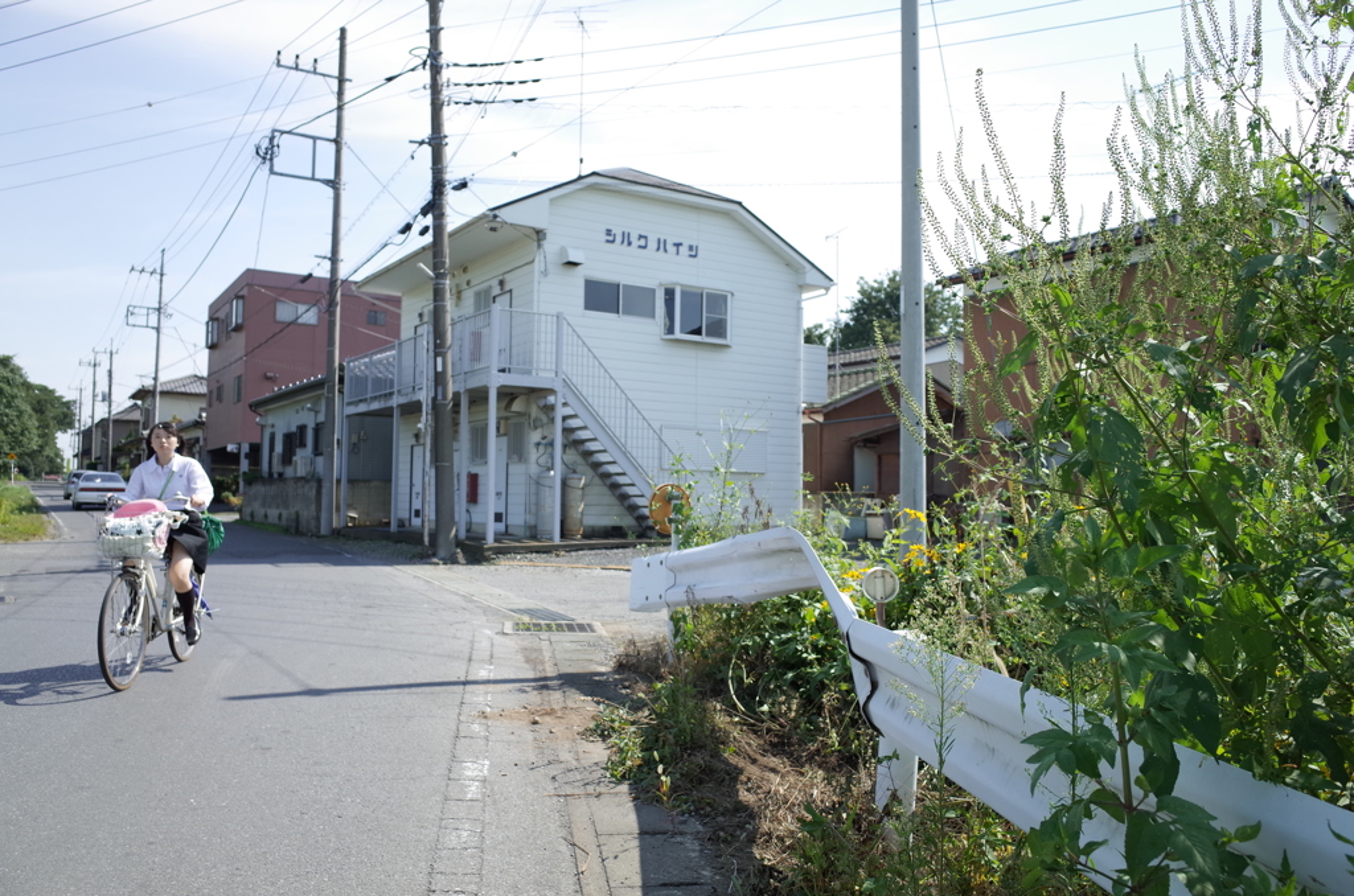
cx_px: 677
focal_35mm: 28
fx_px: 1051
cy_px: 448
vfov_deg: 46.2
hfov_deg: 65.6
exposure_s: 1/500
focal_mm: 18.3
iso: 100
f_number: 4
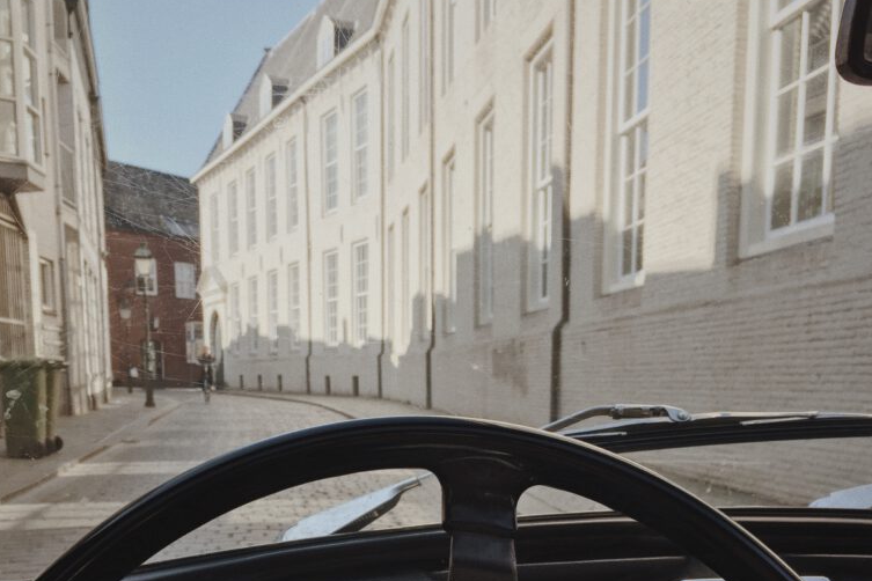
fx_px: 993
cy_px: 521
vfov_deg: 31.2
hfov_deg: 47.4
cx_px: 437
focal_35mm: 41
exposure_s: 1/898
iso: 32
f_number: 2.2
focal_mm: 4.15
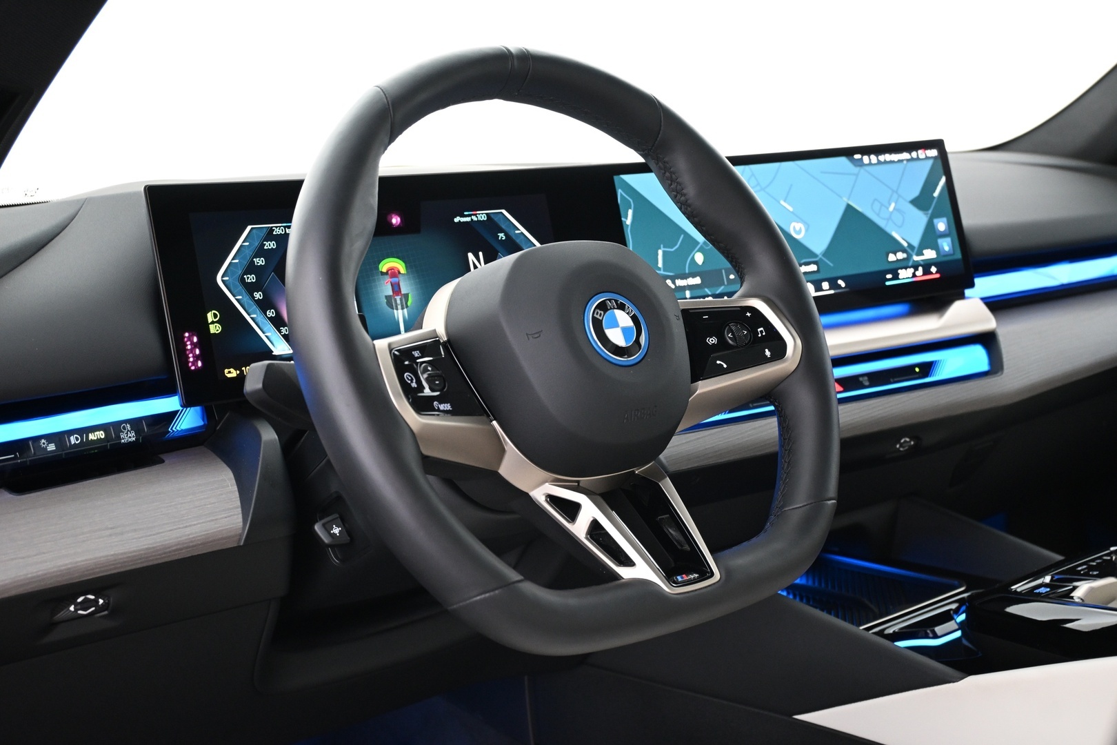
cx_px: 558
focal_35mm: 44
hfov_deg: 45.0
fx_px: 1350
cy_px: 372
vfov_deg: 30.8
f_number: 4.8
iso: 1600
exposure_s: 1/13
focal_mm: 29
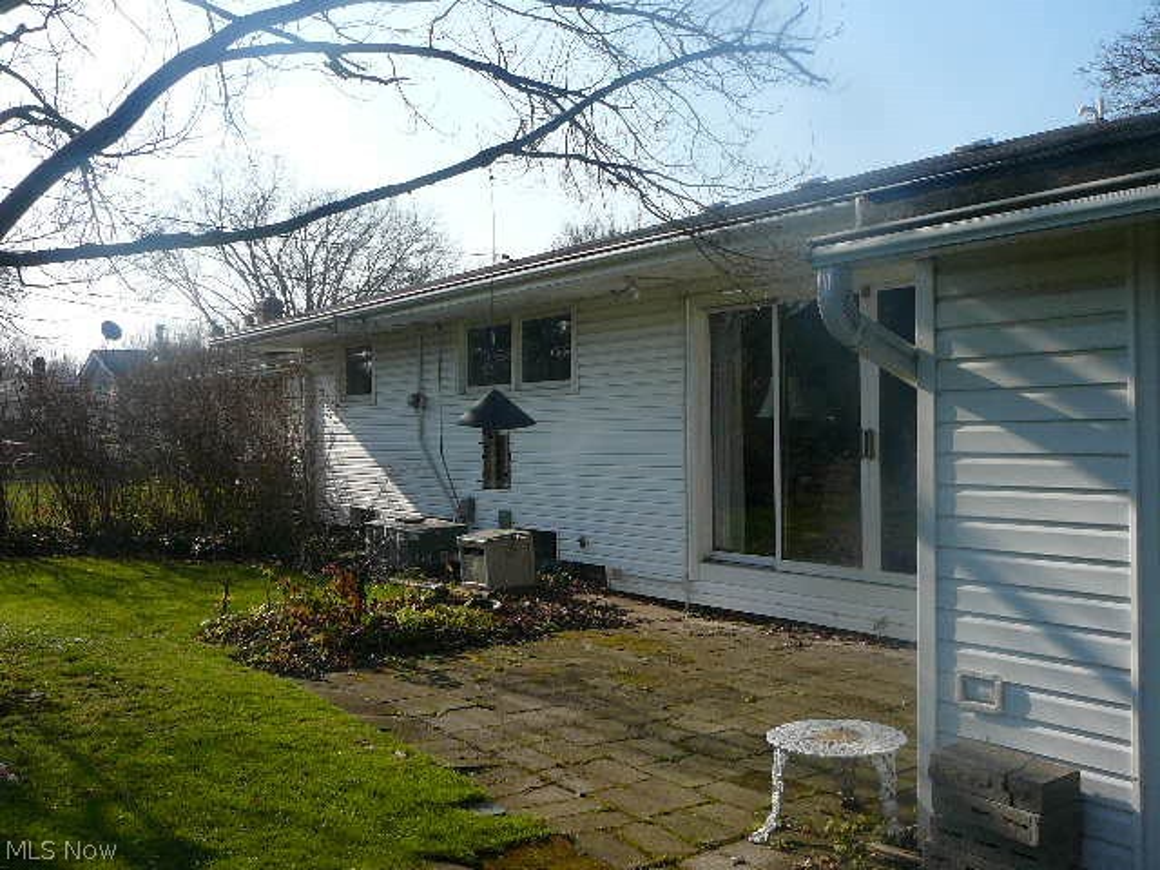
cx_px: 580
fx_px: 1173
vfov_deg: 40.7
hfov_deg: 52.6
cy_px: 435
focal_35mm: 35
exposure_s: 1/500
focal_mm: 5.2
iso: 80
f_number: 5
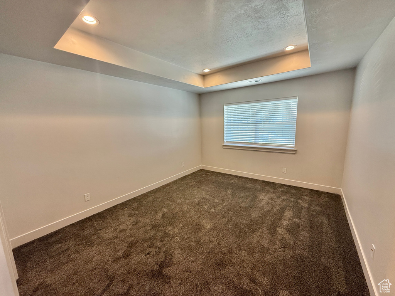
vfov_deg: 85.7
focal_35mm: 14
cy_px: 148
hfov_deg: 102.1
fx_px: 160
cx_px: 198
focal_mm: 2.22
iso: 125
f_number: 2.2
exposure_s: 1/120
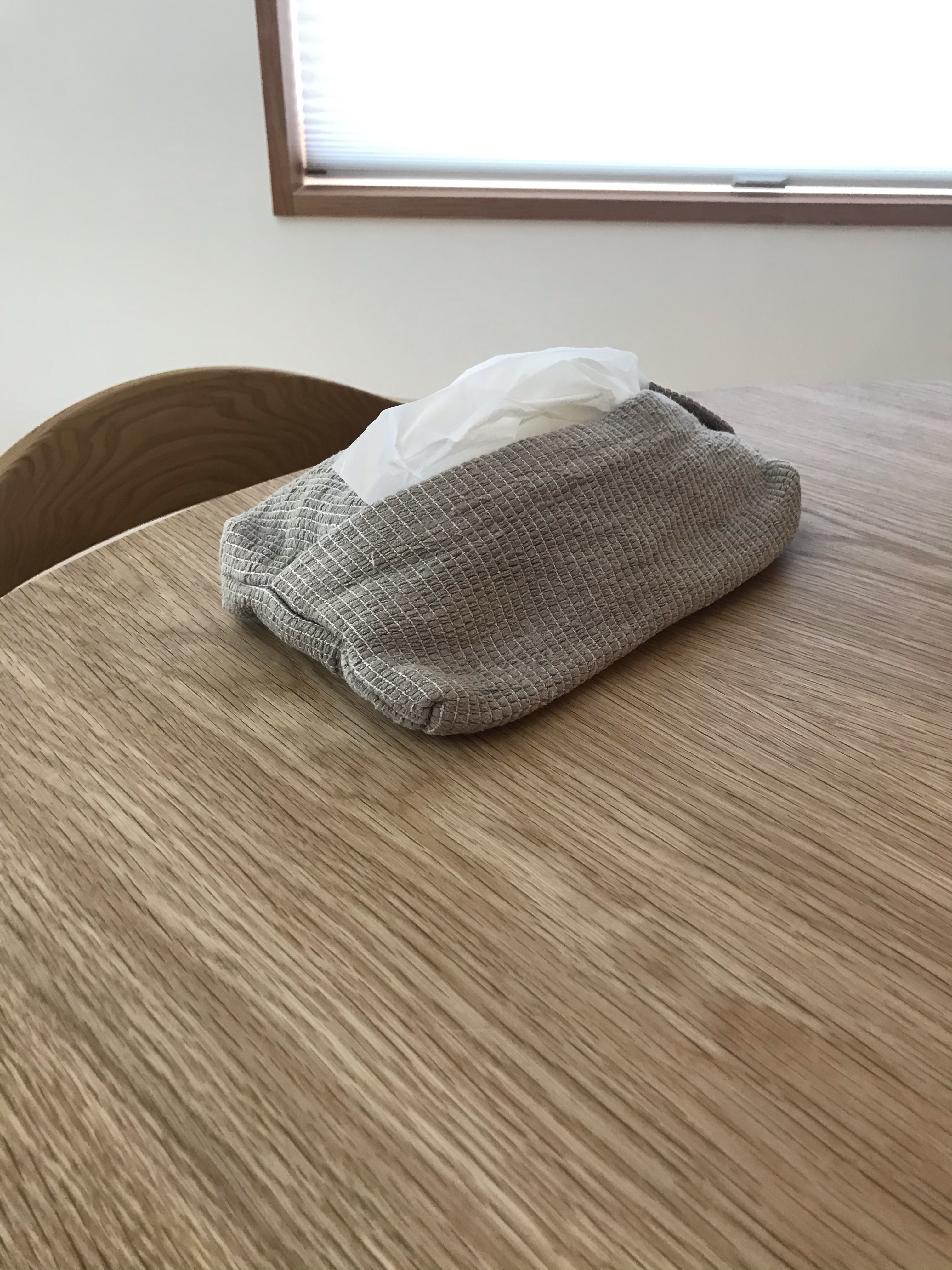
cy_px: 635
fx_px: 1027
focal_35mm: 28
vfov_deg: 63.4
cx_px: 476
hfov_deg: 49.7
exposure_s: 1/20
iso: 40
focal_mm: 3.99
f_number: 1.8
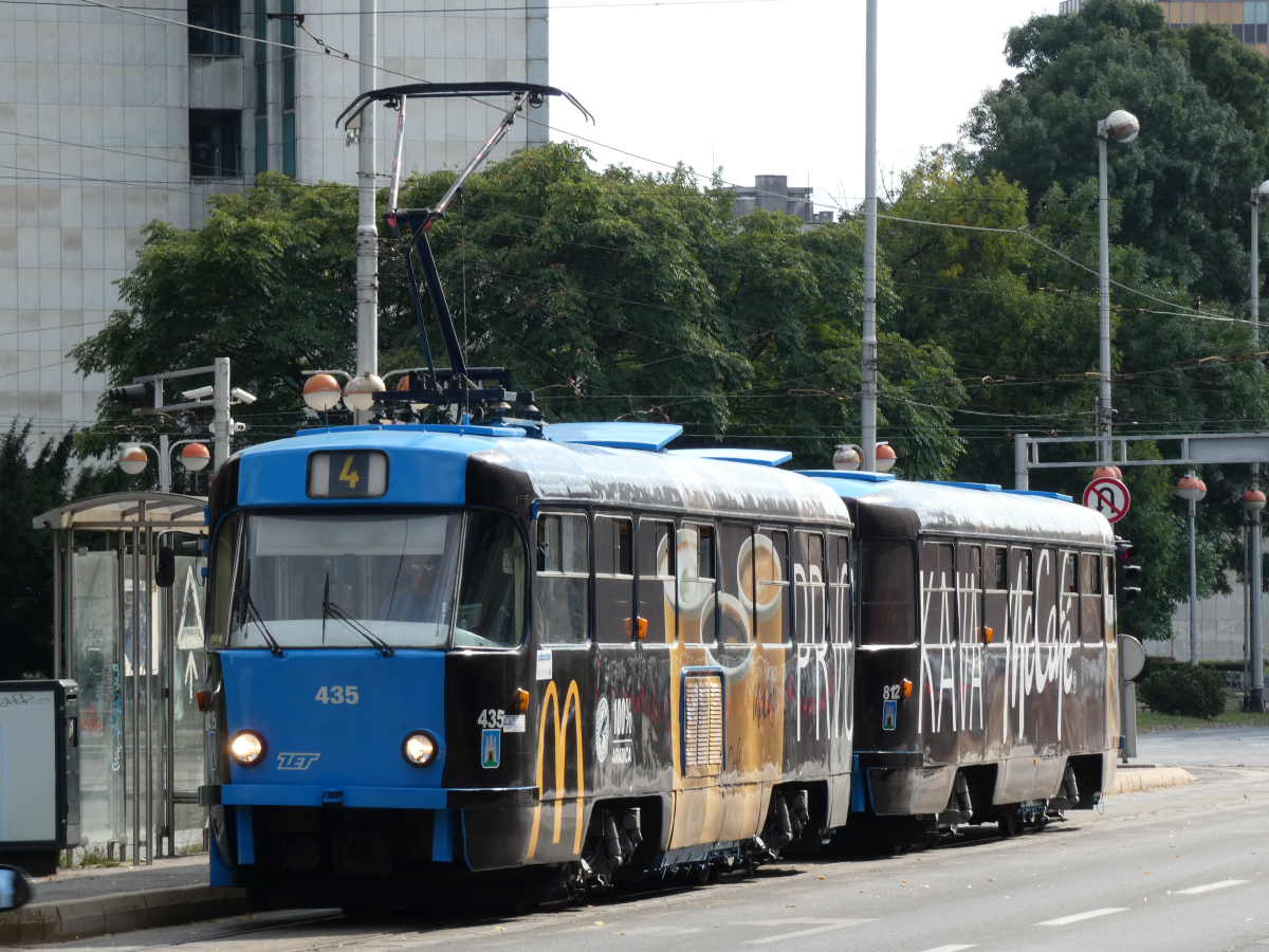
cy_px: 476
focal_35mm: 229
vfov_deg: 6.5
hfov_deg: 8.6
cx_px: 634
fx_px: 8395
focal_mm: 41.1
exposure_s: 1/200
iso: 80
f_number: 5.5
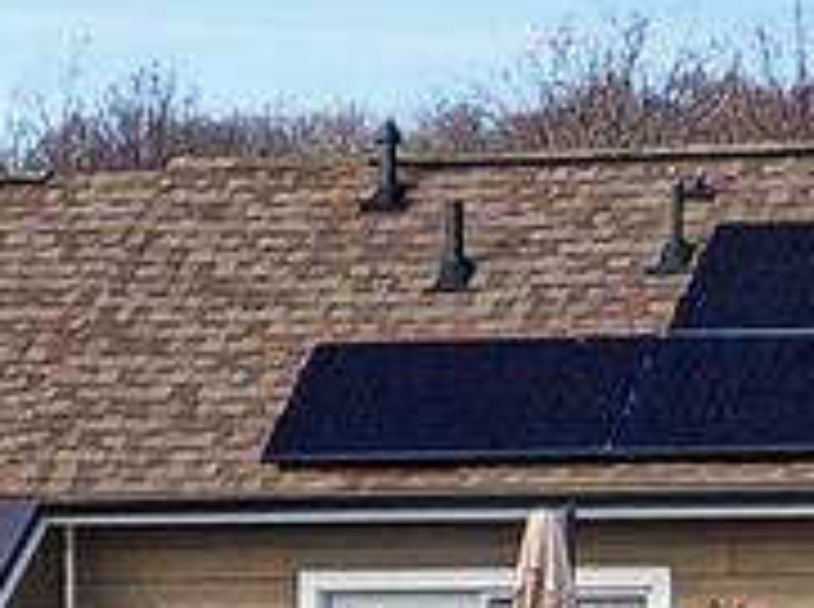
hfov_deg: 5.8
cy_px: 1367
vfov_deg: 4.2
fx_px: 8050
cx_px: 454
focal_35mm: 343
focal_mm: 7.5
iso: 100
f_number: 3.6
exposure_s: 1/1250
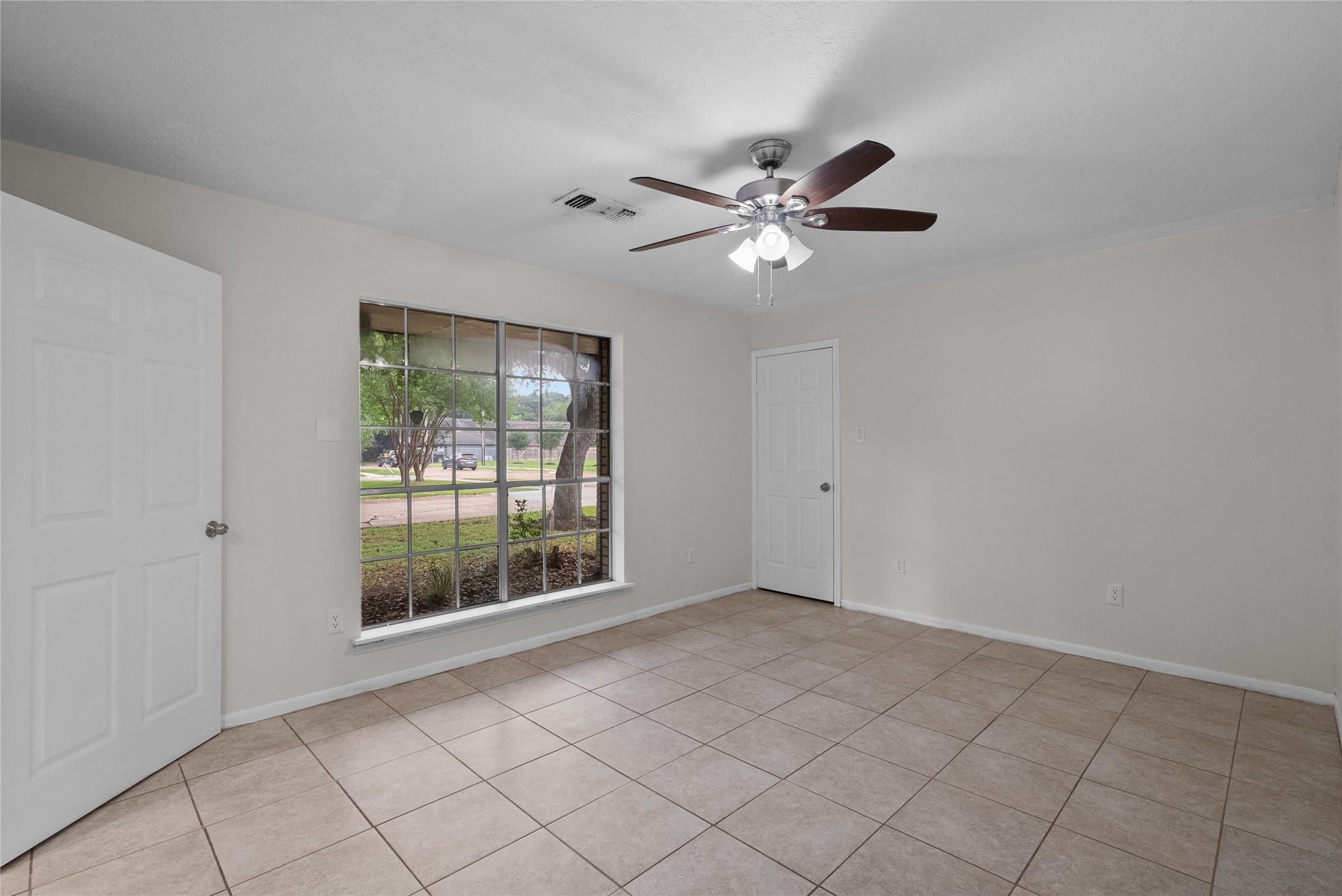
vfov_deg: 73.8
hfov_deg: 96.7
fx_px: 597
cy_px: 448
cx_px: 671
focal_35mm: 16
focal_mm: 16
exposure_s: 1/8
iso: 2500
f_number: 8
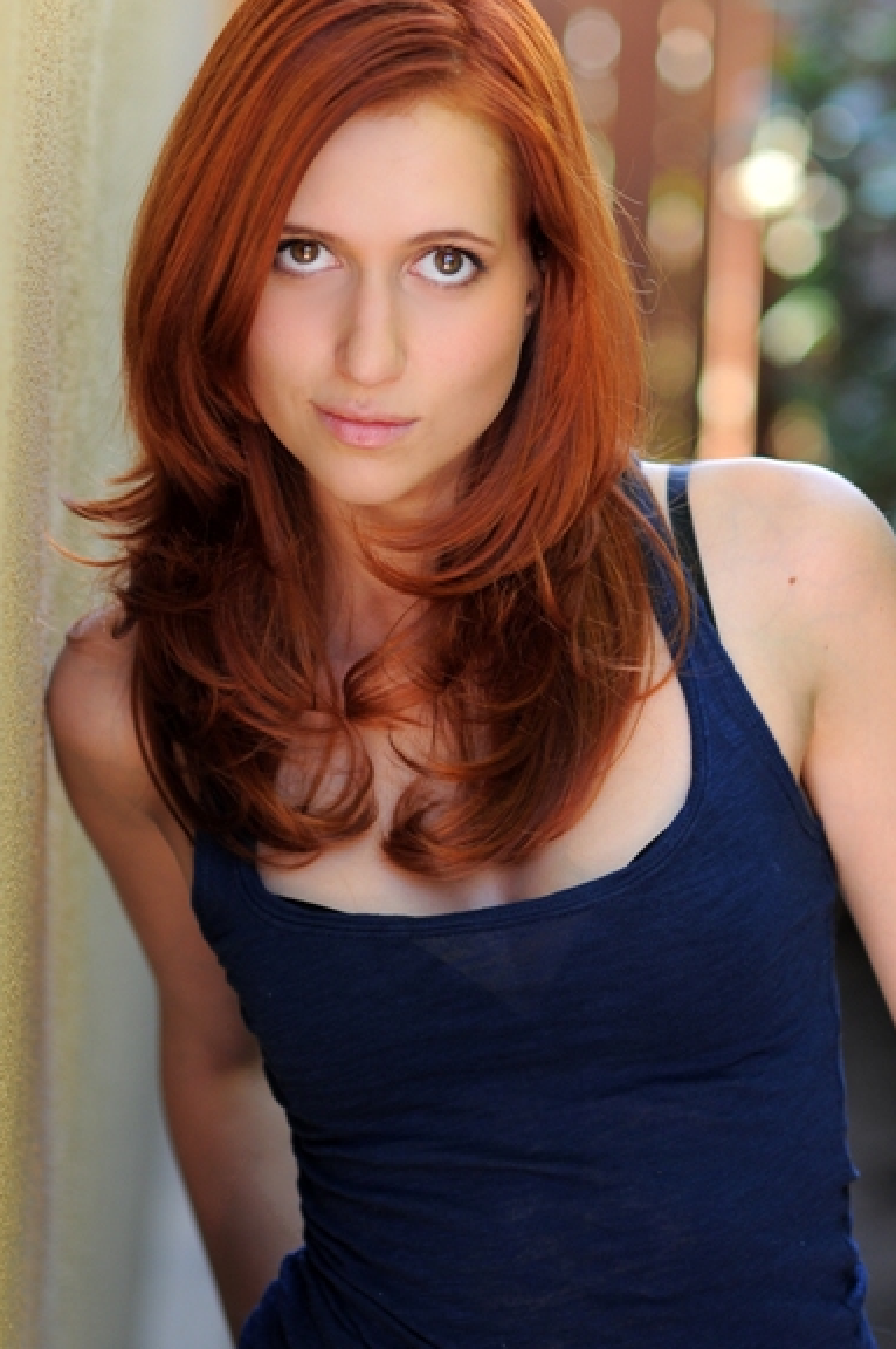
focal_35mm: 142
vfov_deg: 14.5
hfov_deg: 9.7
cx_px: 490
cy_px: 689
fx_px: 5294
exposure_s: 1/400
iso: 250
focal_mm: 85
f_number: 2.5
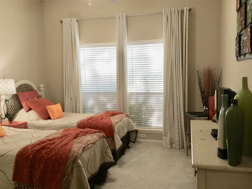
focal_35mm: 31
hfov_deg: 58.4
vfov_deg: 45.4
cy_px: 94
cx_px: 126
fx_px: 226
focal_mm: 3.3
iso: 32
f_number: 2.4
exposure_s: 1/30
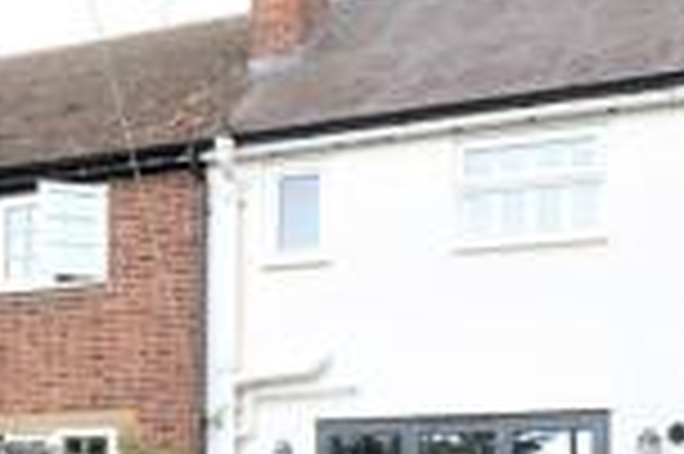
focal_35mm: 47
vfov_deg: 25.7
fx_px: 892
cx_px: 382
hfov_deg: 41.9
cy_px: 542
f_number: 5.6
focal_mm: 10
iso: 400
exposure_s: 1/125
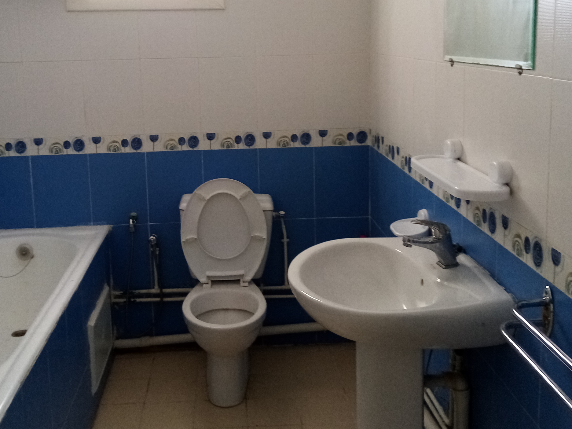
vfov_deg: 35.7
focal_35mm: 40
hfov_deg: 46.7
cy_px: 150
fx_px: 661
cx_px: 250
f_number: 1.8
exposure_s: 1/33.3
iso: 105
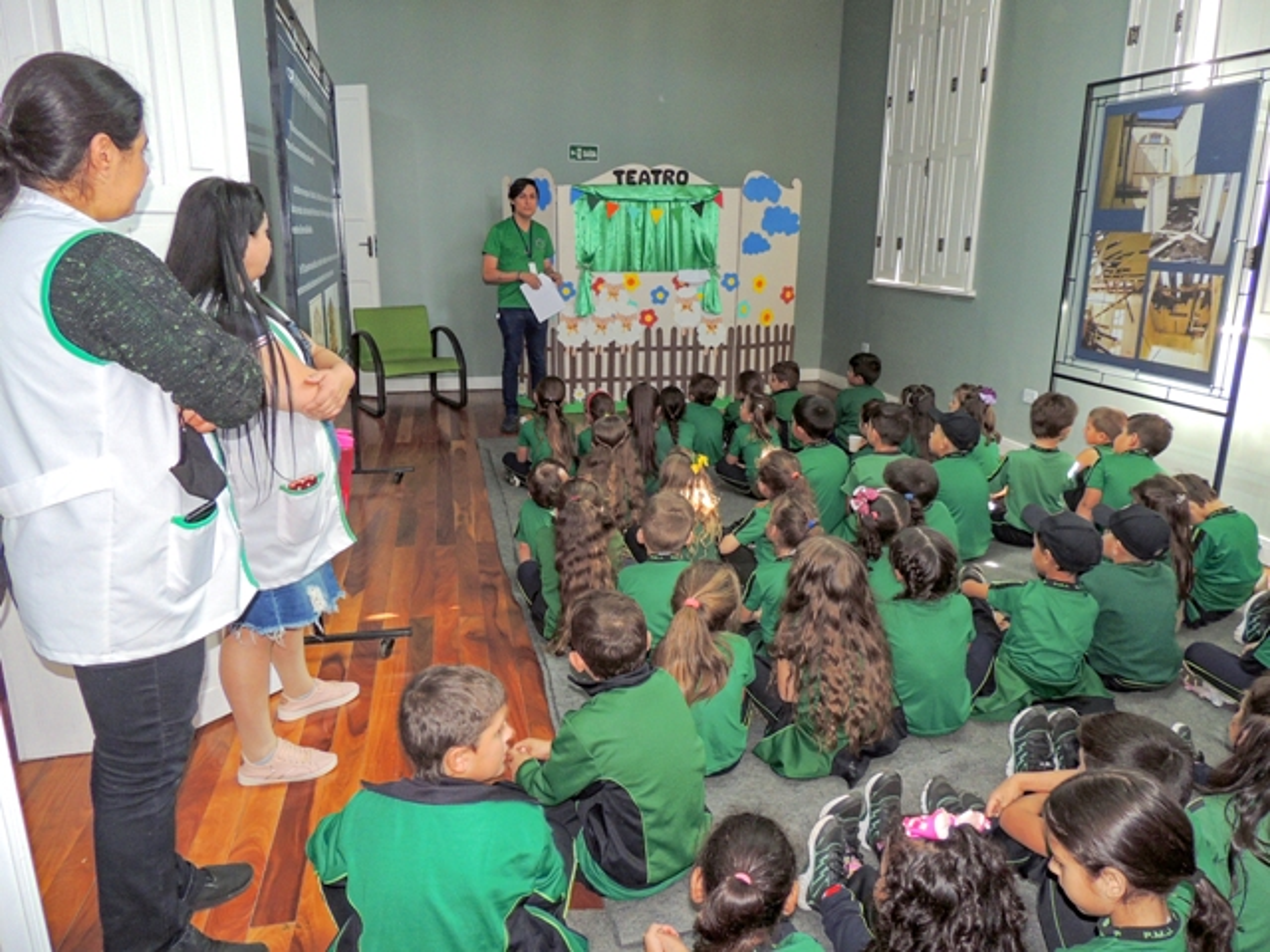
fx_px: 881
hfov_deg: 71.6
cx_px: 635
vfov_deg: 56.8
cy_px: 476
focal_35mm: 24
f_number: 3
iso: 200
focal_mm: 4.3
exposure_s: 1/30
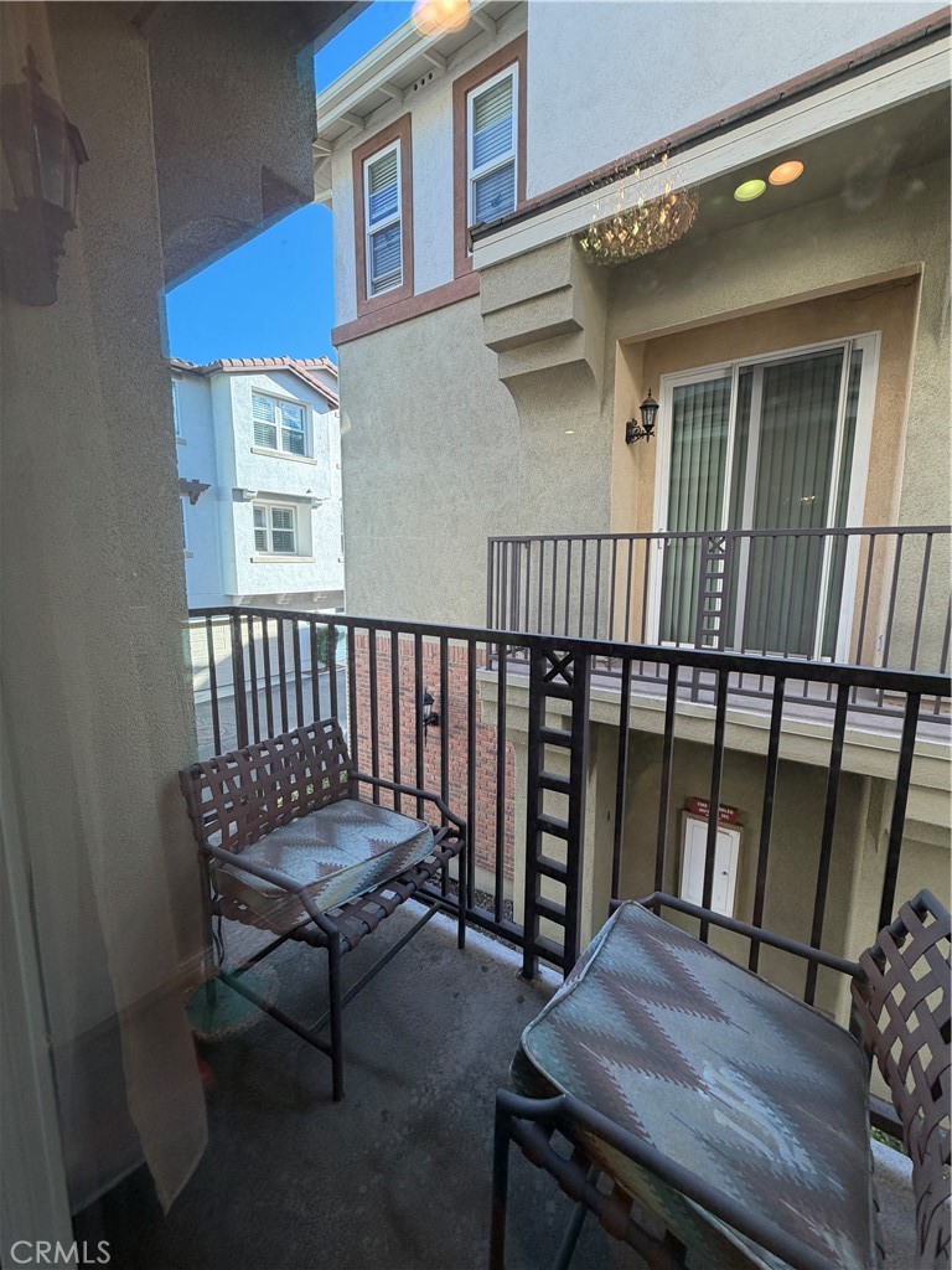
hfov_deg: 85.7
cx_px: 476
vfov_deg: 102.1
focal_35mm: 14
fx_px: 513
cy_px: 635
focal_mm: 2.22
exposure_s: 1/120
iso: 64
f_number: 2.2
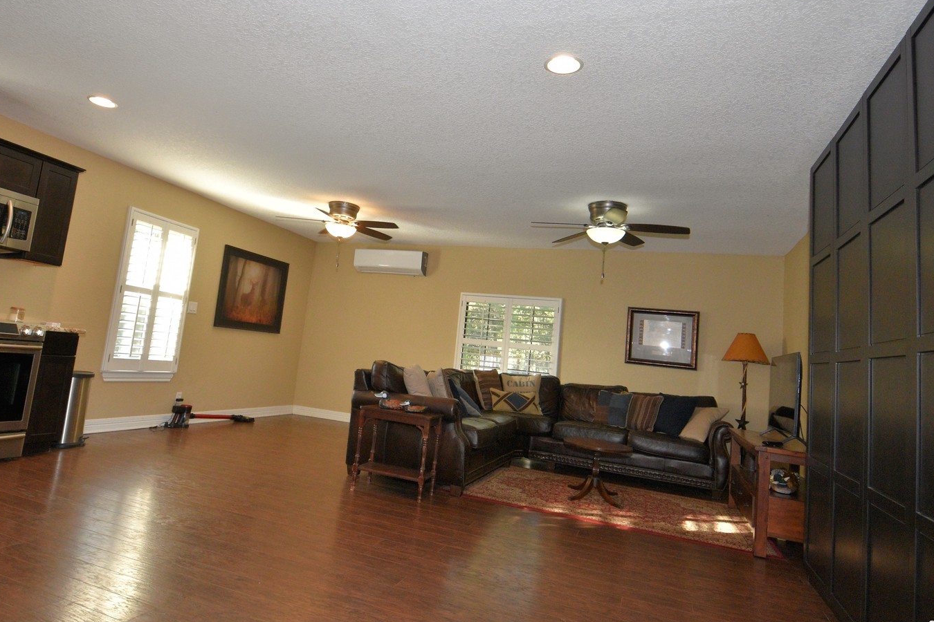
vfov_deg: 67.1
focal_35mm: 18
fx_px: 467
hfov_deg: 89.9
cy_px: 267
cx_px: 442
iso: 1000
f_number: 4
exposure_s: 1/125
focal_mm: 10
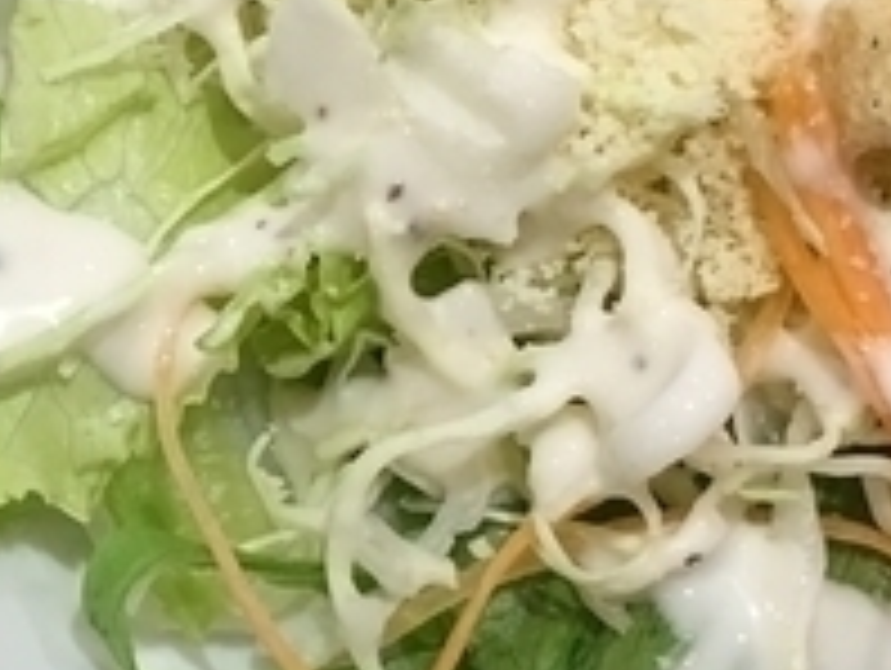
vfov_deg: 12.7
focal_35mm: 117
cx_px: 184
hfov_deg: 16.7
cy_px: 180
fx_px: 3015
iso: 40
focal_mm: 4.15
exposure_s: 1/30
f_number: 2.2
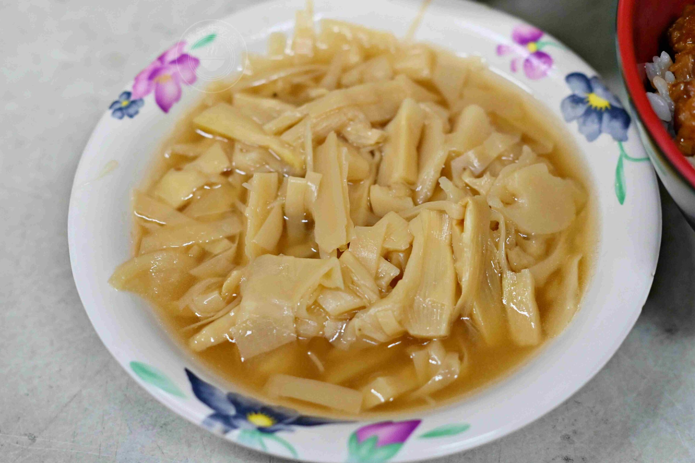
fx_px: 1583
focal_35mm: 82
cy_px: 235
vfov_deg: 16.7
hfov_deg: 24.8
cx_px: 363
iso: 1000
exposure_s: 1/200
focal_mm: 50
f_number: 3.2
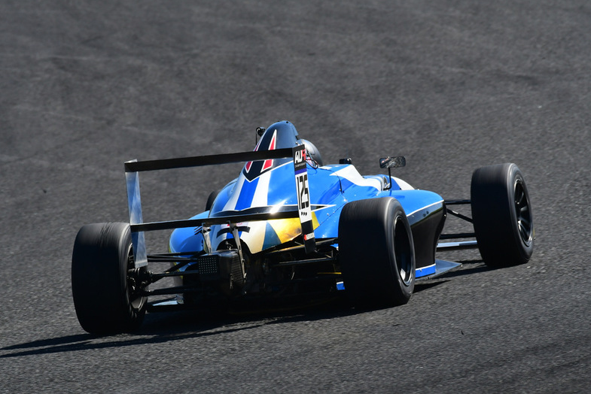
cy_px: 199
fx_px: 12546
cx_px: 295
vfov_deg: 1.8
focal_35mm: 764
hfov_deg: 2.7
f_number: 11
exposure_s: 1/640
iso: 500
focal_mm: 500
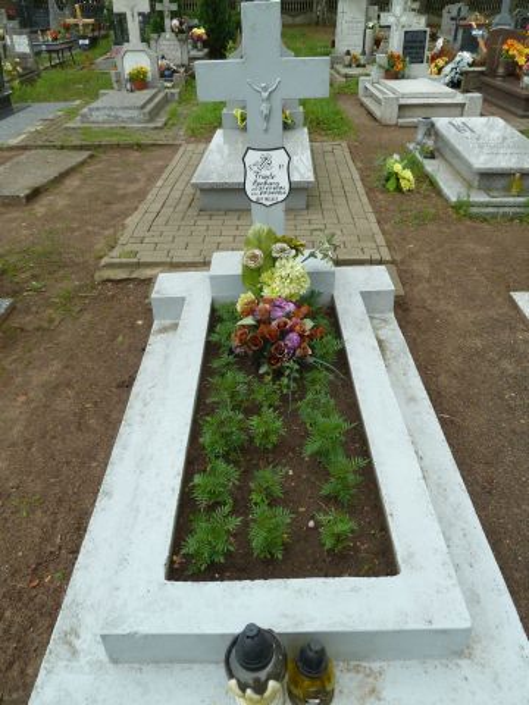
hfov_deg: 54.9
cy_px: 352
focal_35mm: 25
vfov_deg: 69.4
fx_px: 509
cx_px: 264
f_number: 4
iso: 160
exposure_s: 1/250
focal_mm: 4.1
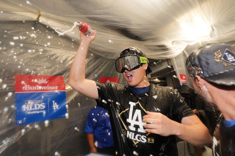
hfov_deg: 81.2
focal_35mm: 21
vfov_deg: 59.5
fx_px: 137
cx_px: 118
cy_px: 78
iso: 500
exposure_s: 1/400
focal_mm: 21
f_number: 4.5
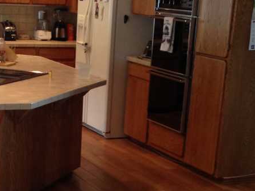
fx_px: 722
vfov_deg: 14.8
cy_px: 198
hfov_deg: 19.9
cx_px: 66
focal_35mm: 98
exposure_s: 1/20
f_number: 2.4
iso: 125
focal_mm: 4.13
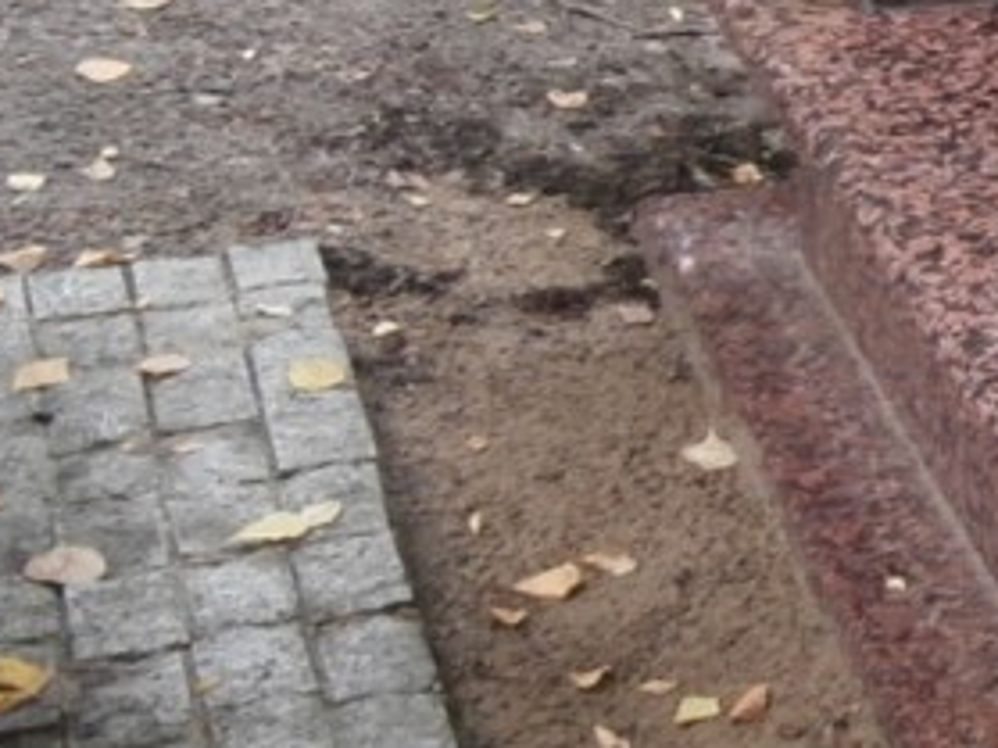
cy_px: 265
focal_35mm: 88
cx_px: 1549
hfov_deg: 19.2
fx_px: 2536
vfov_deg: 16.7
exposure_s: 1/20
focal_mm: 4.2
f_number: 3
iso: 200
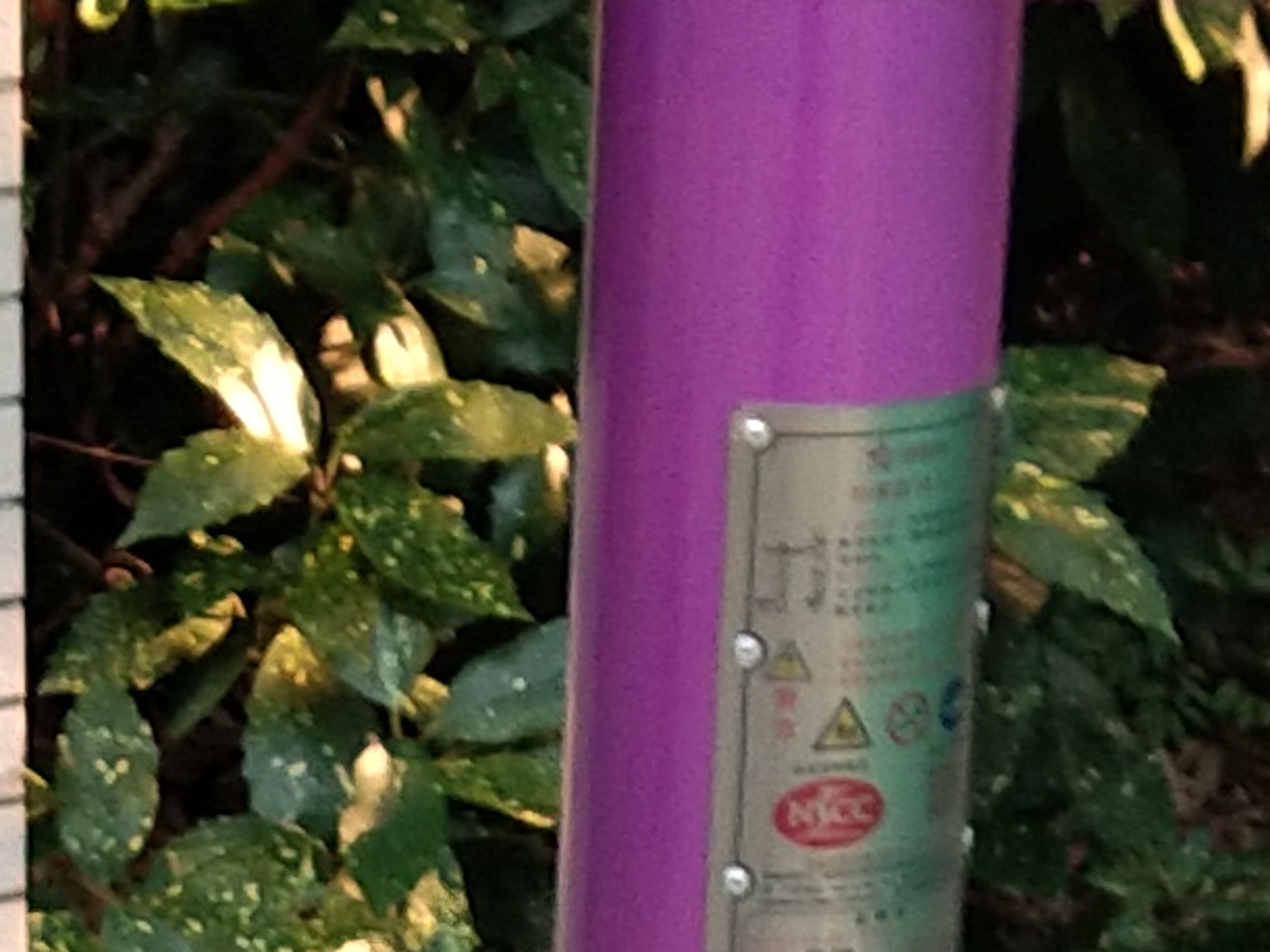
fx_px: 7740
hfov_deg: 9.4
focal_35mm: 211
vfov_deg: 6.9
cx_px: 355
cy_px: 1549
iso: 200
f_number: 2.2
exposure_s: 1/50
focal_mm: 3.69
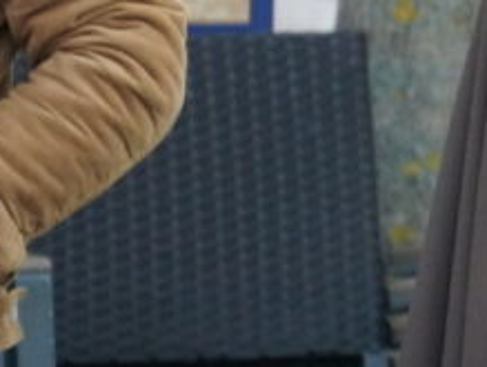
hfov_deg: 1.9
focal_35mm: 1060
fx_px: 14937
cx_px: 714
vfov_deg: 1.4
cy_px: 105
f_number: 6.3
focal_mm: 210
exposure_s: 1/250
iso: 6400
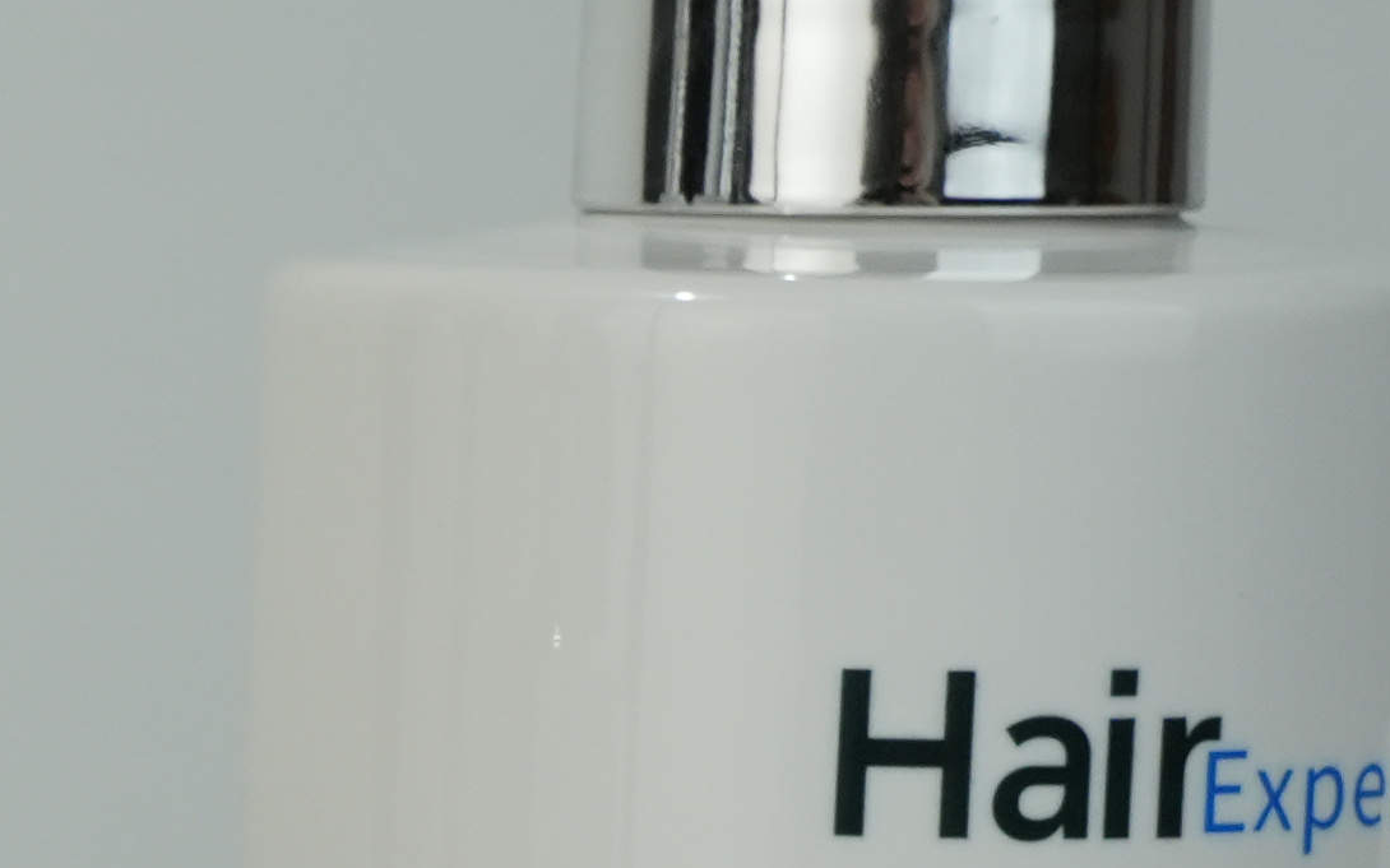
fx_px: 9432
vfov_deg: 5.2
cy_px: 1547
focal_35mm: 249
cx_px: -1583
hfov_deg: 8.0
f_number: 10
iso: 500
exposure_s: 1/200
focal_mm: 38
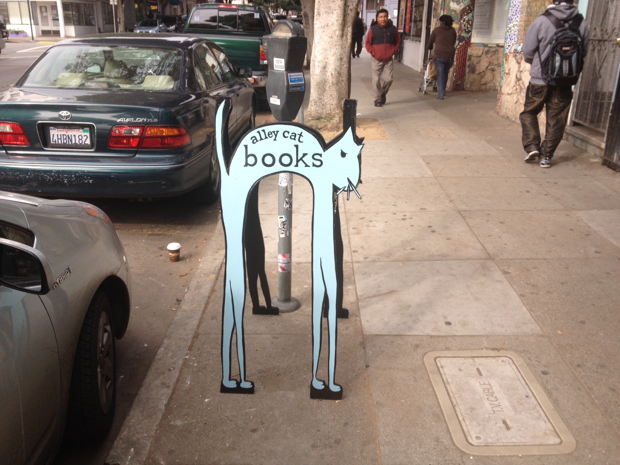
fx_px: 627
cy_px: 232
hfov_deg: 52.6
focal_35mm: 35
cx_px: 310
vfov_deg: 40.7
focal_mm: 4.28
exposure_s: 1/321
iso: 64
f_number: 2.4
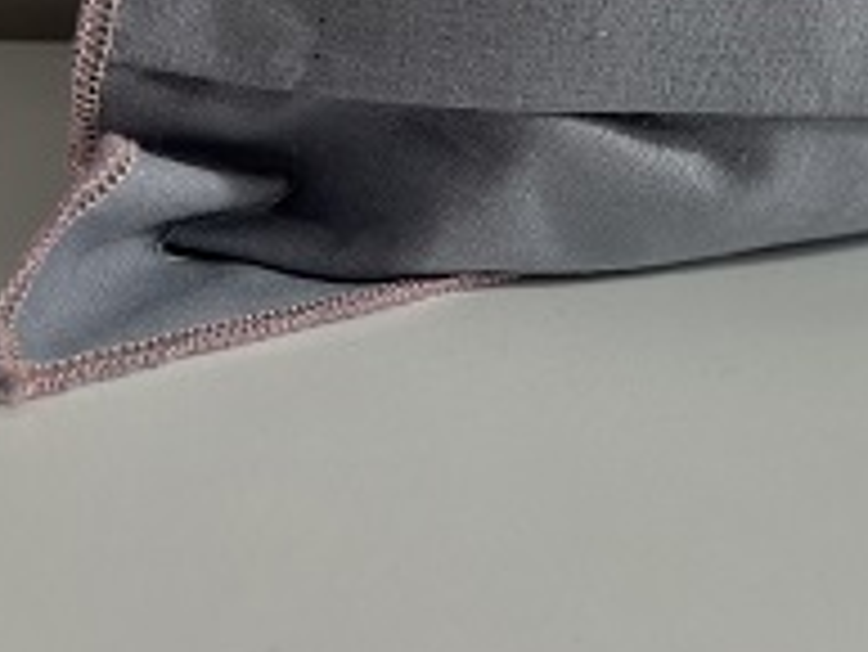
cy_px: 142
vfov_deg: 29.1
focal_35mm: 49
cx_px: 677
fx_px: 1229
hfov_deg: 37.7
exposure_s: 1/100
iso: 64
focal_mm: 5.1
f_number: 1.6
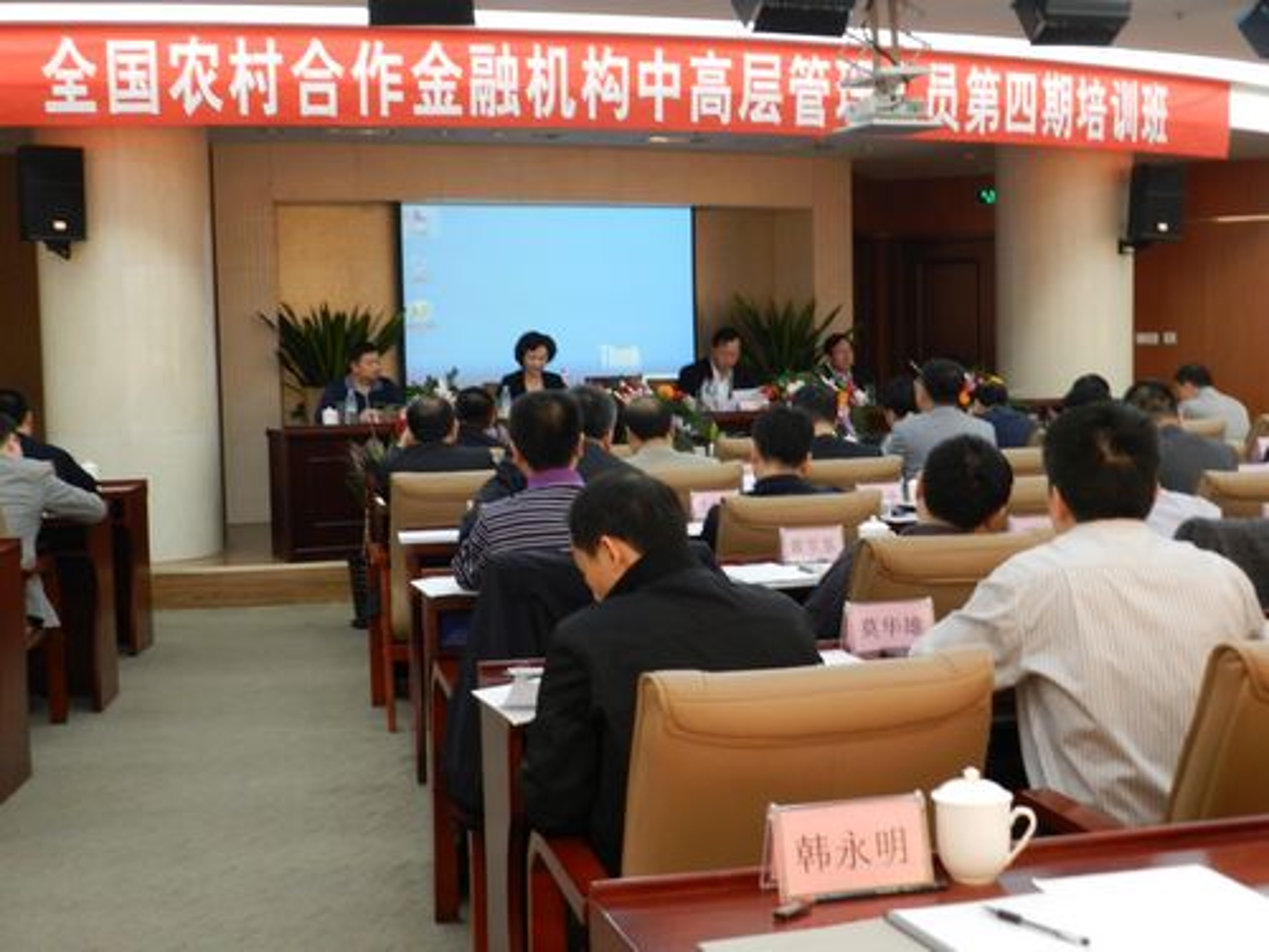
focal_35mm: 46
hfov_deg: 41.2
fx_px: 1686
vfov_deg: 31.5
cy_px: 476
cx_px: 634
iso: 400
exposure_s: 1/15
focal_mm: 8.1
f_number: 4.2
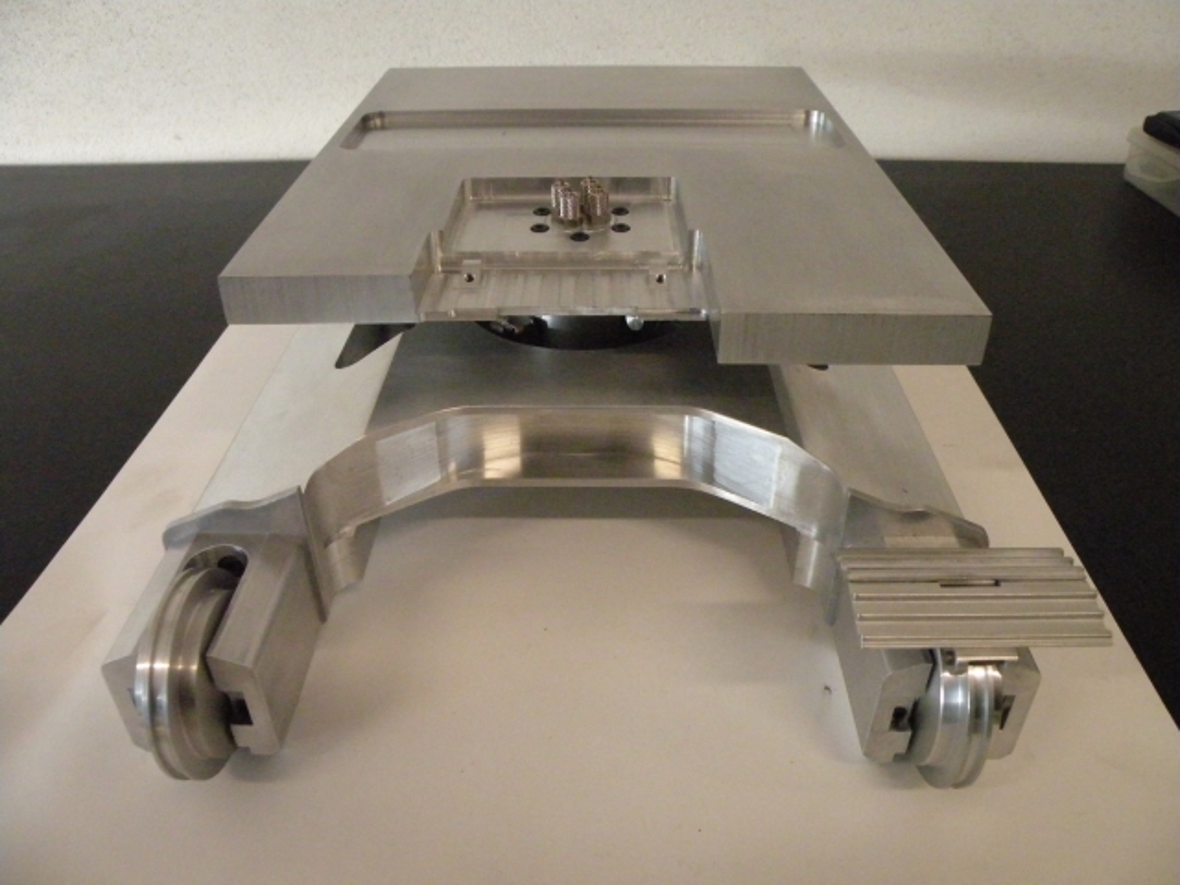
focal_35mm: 27
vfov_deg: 51.4
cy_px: 442
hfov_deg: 65.3
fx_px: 920
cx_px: 590
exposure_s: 1/230
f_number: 3.5
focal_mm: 4.7
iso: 800
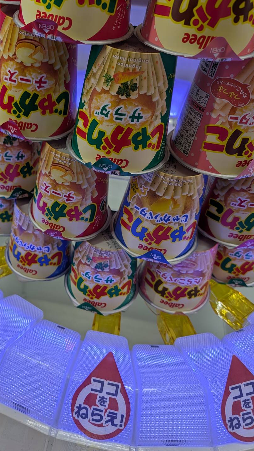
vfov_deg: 66.1
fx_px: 347
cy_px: 226
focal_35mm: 29
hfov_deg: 39.4
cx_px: 71
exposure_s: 1/229
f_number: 1.68
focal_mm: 6.9
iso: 24
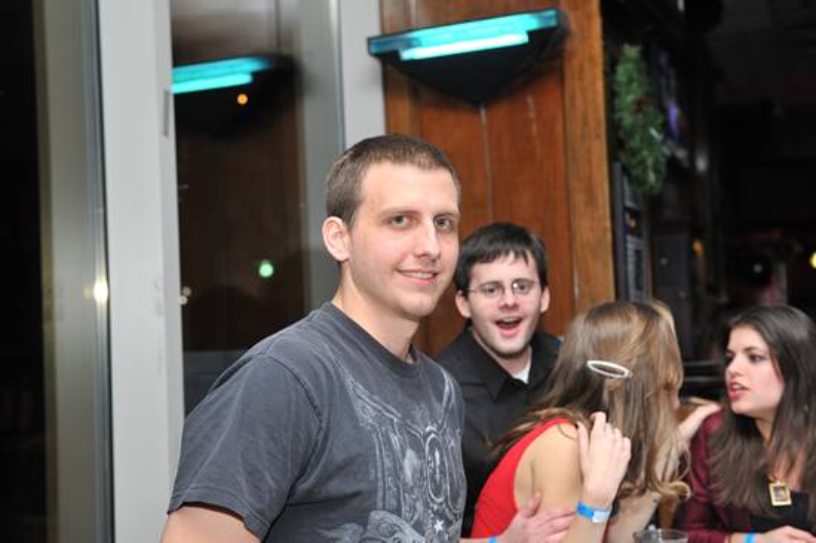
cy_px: 272
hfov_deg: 41.1
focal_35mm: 48
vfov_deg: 28.0
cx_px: 408
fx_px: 1087
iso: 1000
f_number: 4.5
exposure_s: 1/100
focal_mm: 48
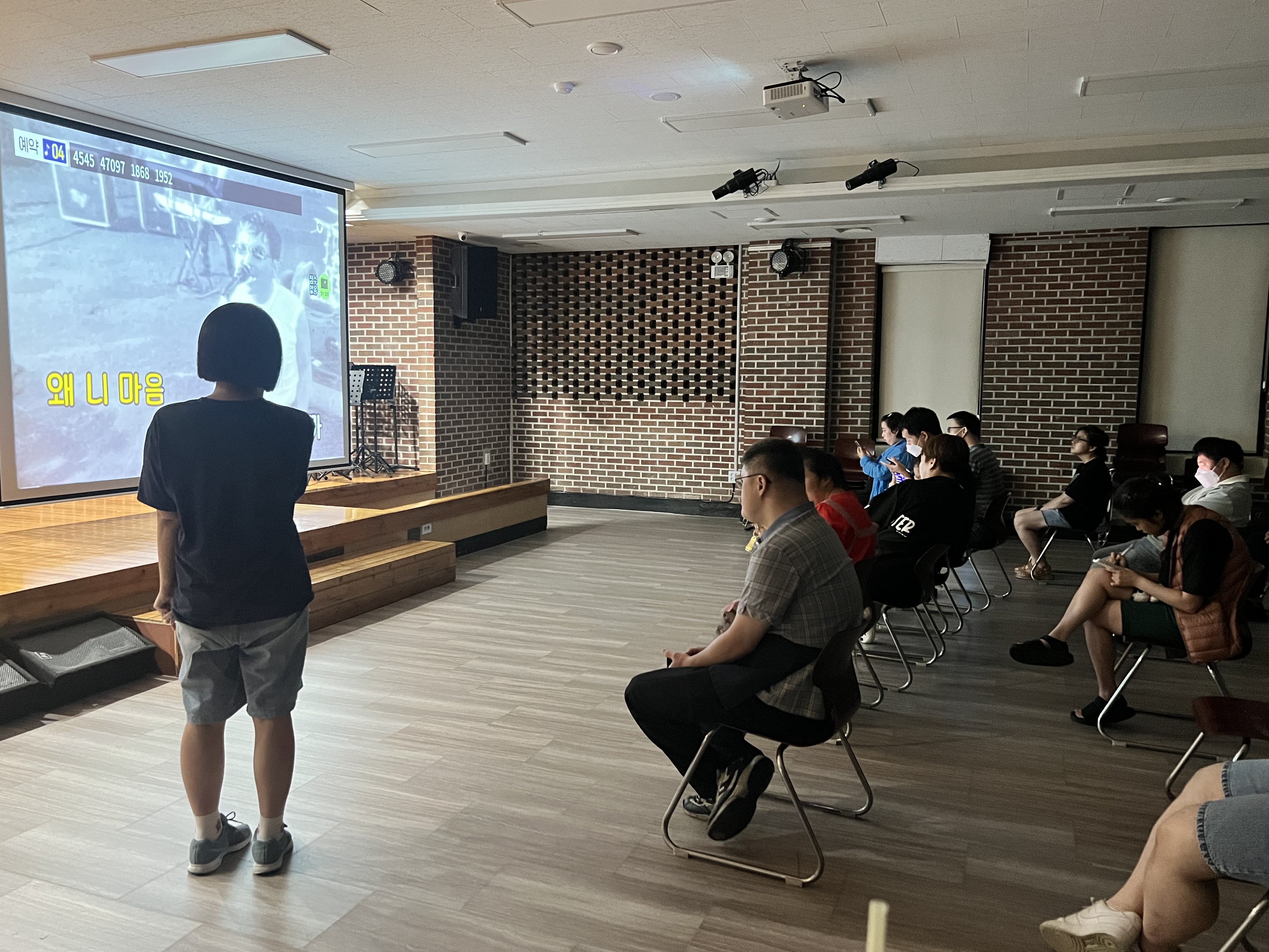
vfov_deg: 51.4
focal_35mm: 27
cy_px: 471
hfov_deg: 65.3
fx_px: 990
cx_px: 618
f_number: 1.5
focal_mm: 5.7
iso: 640
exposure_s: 1/30
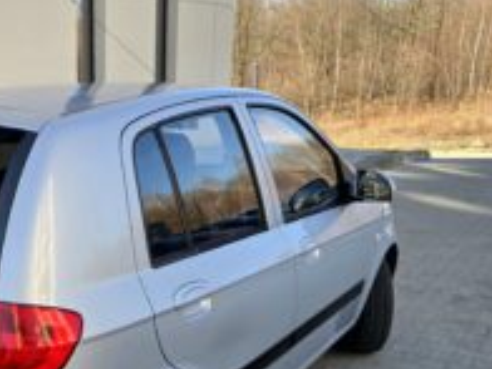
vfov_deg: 30.2
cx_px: 38
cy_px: 289
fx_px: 668
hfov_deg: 37.4
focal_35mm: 47
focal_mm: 6.3
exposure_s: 1/233
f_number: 1.7
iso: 12
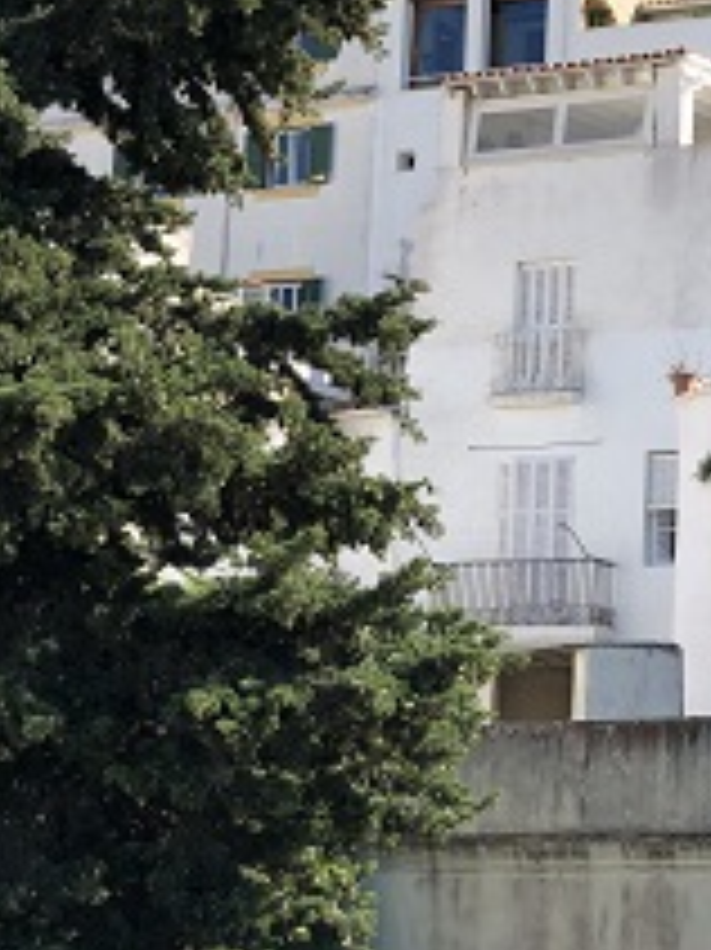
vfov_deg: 18.9
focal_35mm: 103
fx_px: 2824
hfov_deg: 14.1
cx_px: 700
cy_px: 167
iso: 16
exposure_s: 1/823
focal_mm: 6
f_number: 2.4
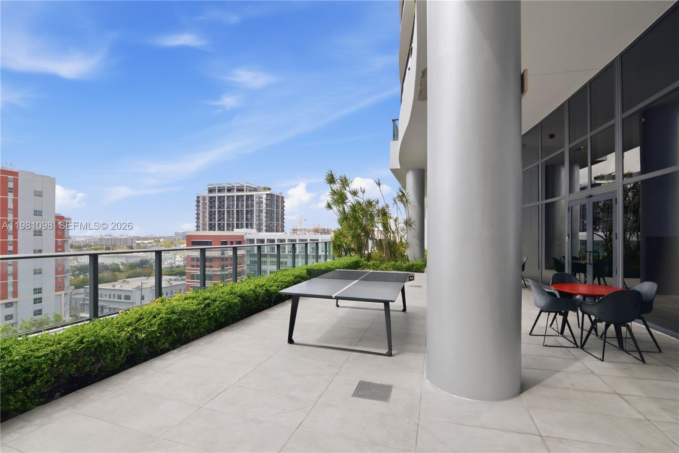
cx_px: 340
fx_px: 302
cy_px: 226
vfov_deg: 73.8
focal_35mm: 16
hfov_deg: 96.7
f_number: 18
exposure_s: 1/160
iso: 320
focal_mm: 16
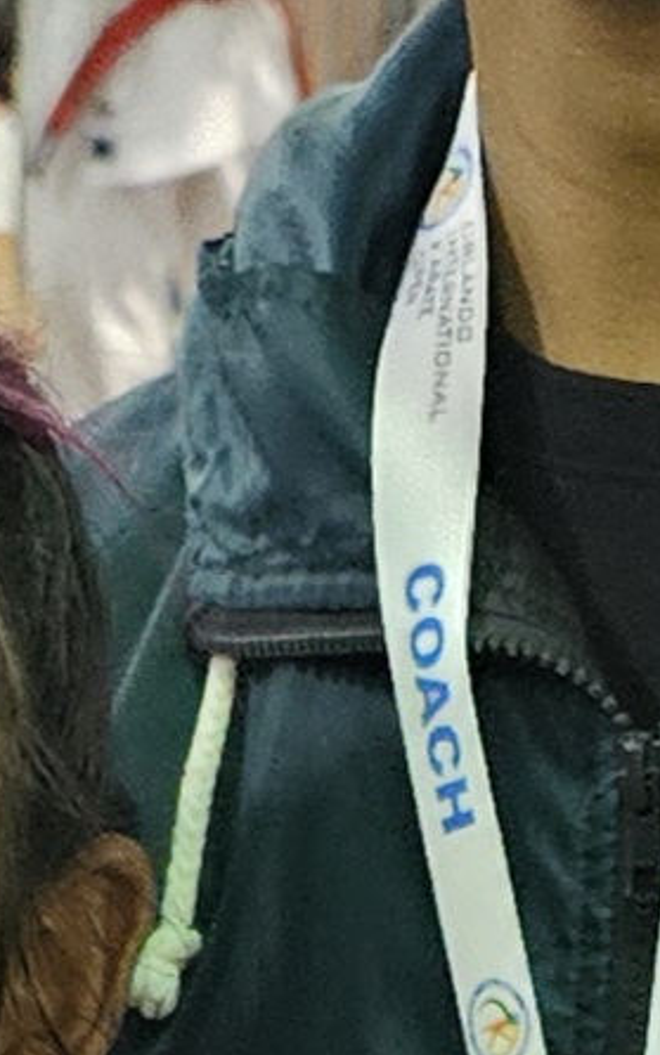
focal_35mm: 72
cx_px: 737
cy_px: -414
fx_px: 2071
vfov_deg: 24.0
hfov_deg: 17.5
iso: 640
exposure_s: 1/45
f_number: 1.7
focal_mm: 6.3
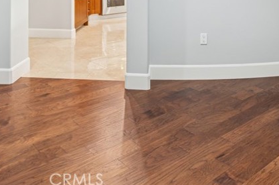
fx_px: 302
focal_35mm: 39
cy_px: -37
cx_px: 140
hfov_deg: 49.6
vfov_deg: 29.4
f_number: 8
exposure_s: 1/2.5
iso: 200
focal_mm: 16
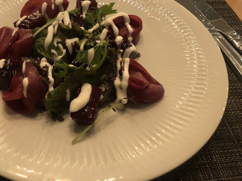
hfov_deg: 49.4
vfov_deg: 38.3
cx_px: 83
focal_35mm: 37
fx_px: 259
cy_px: 62
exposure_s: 1/5
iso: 80
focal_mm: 3.99
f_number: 1.8
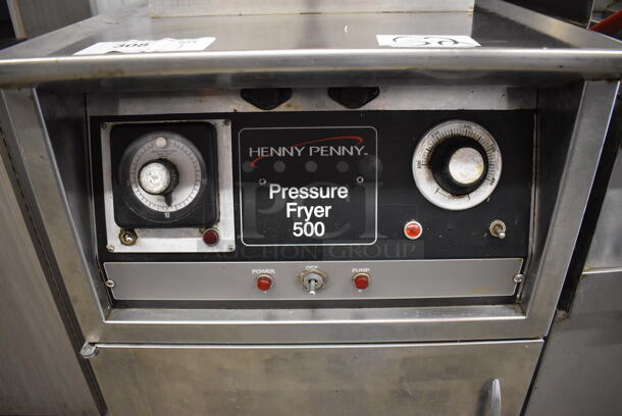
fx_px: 467
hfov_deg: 67.3
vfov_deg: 48.0
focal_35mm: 27
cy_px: 208
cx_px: 311
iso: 3200
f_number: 3.5
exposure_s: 1/125
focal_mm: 18
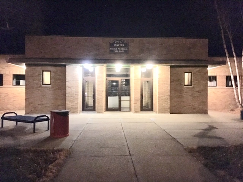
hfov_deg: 61.7
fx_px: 204
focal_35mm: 29
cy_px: 91
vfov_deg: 48.2
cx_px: 122
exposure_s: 1/15
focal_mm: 4.15
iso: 1000
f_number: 2.2
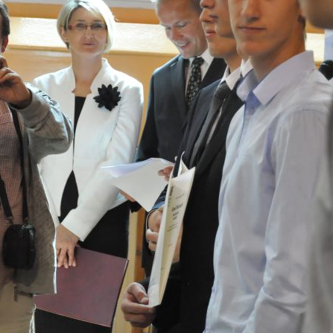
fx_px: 1839
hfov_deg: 10.3
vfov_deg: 10.3
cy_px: 122
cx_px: 218
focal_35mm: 169
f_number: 5
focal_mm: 58
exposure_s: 1/250
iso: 2000
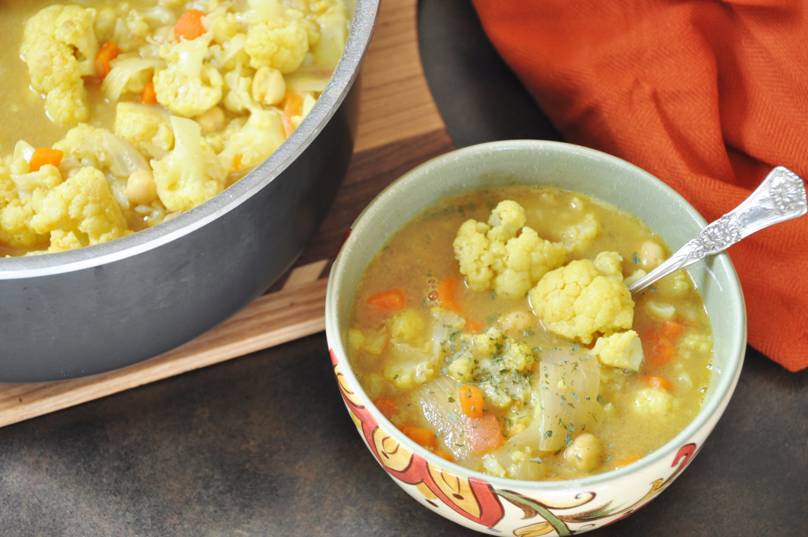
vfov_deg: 11.1
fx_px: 2757
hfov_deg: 16.7
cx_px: 404
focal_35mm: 123
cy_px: 268
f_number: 5.6
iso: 200
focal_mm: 82
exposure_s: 1/6
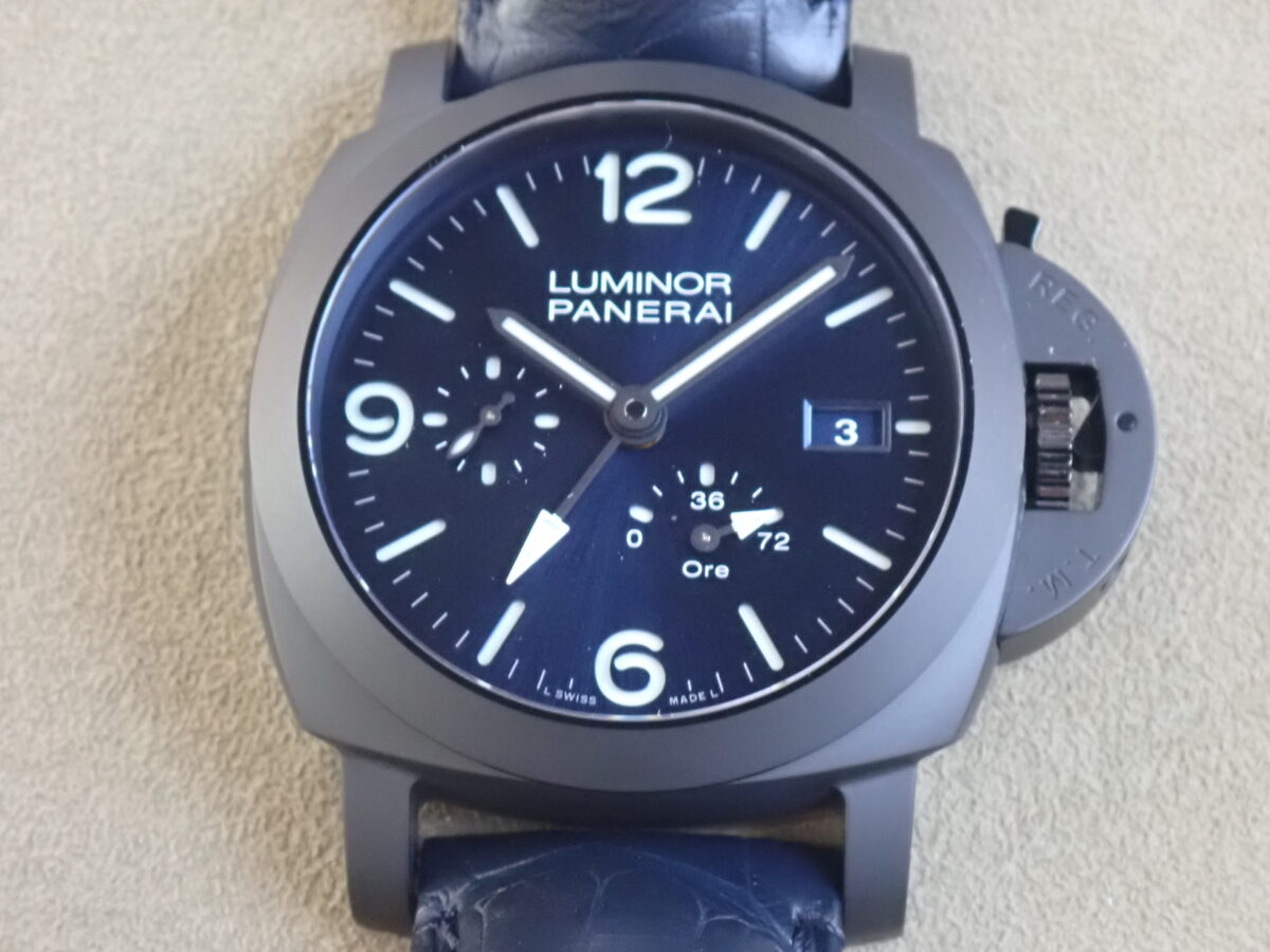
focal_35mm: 100
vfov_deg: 14.8
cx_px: 635
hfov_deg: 19.6
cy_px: 476
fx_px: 3669
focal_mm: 18
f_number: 4.9
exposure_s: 1/15
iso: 1600
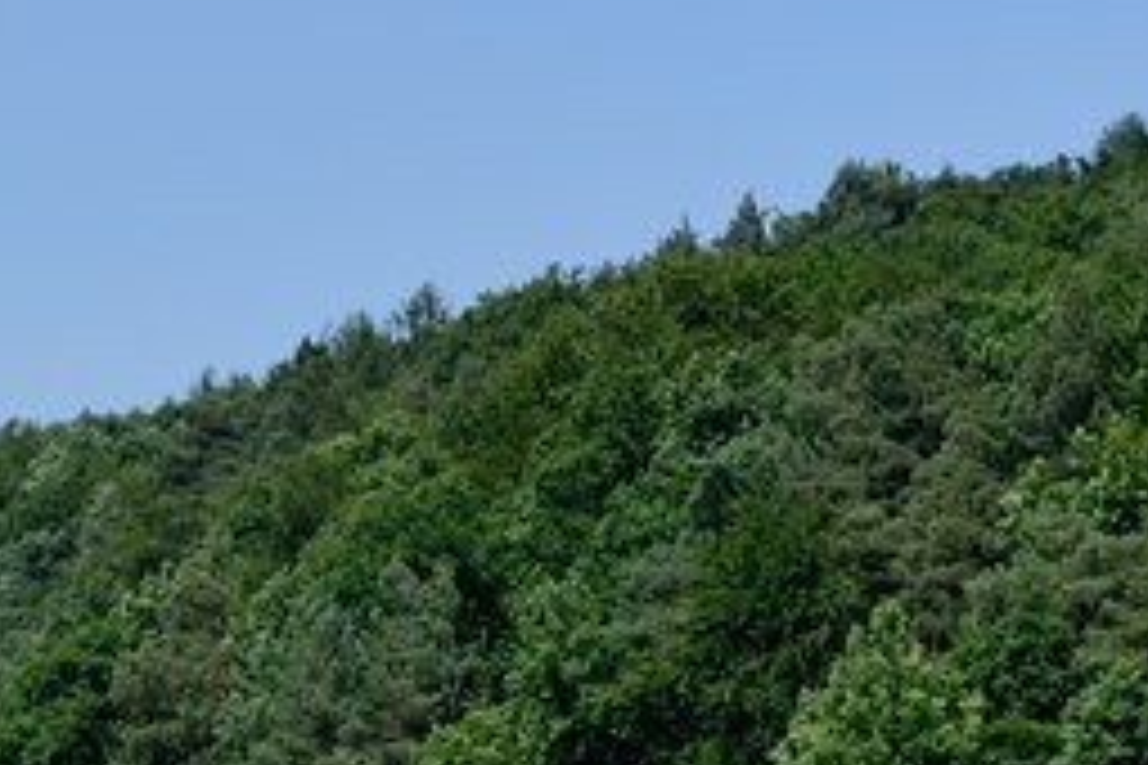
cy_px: 1368
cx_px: -1089
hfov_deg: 7.5
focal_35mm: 264
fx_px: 8418
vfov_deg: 5.1
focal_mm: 56
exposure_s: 1/1600
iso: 200
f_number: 5.6
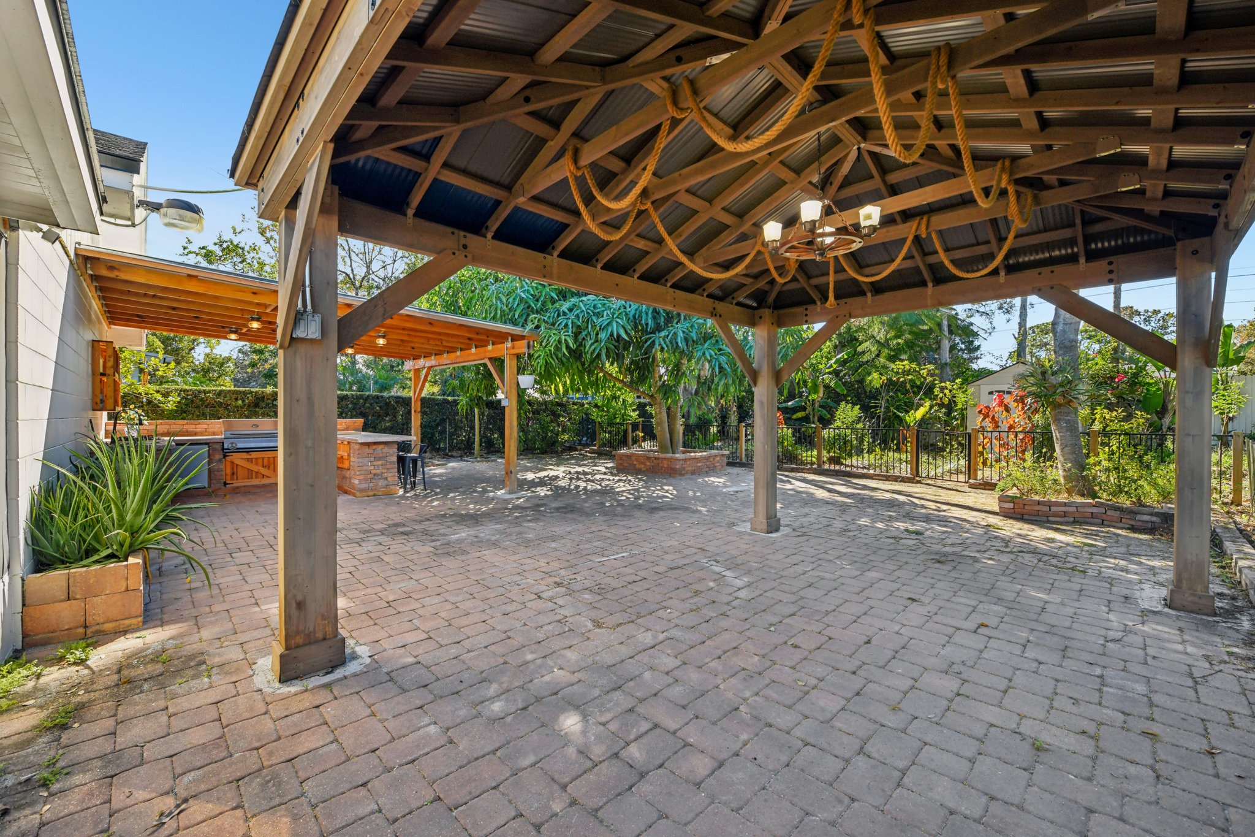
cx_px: 628
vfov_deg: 81.2
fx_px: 488
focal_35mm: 14
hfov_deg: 104.3
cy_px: 418
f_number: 8
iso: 400
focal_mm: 14
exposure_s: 1/125
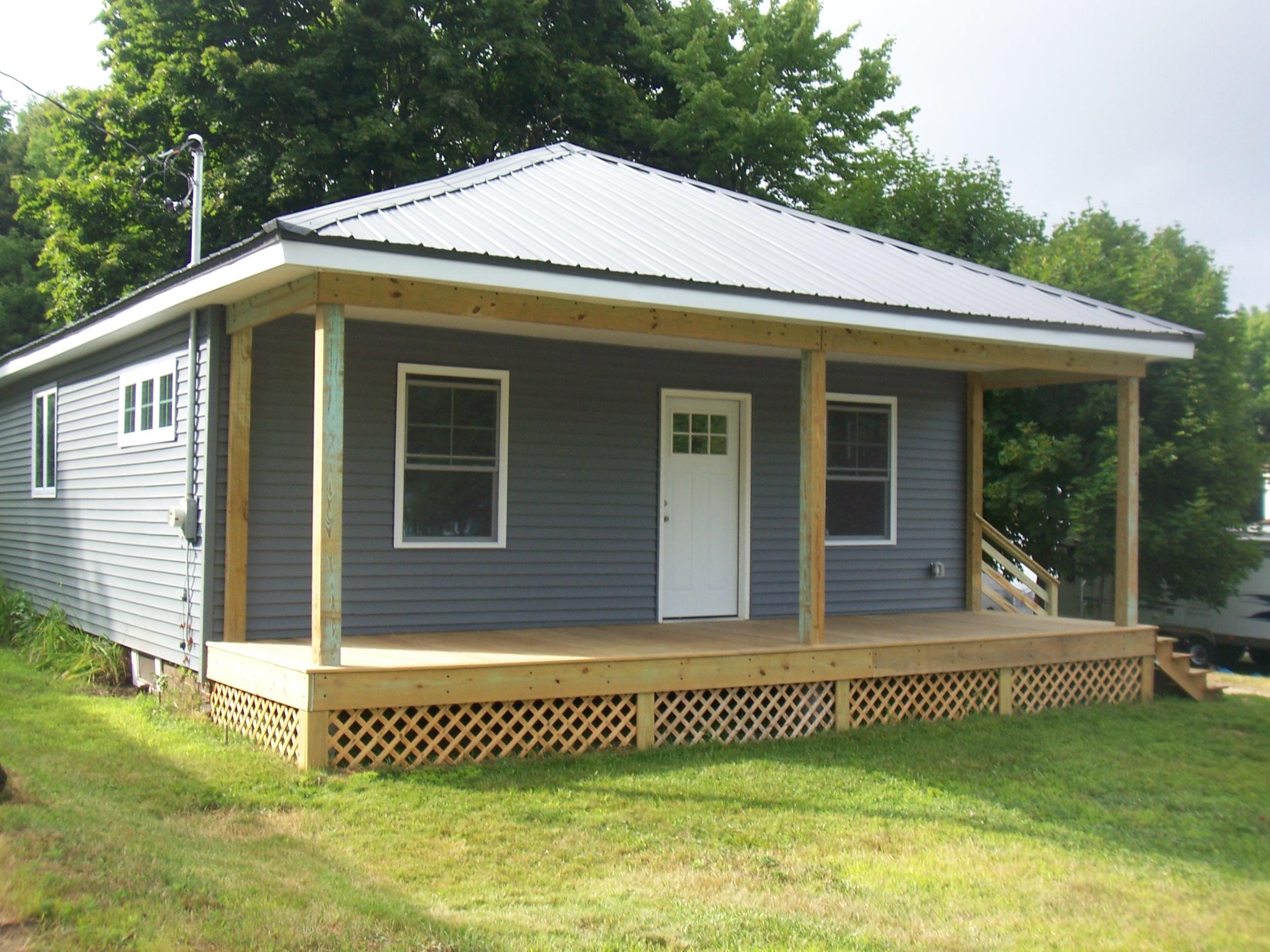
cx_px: 635
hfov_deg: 47.9
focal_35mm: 39
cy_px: 476
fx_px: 1431
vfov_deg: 36.8
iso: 64
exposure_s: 1/160
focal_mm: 6.4
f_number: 3.9
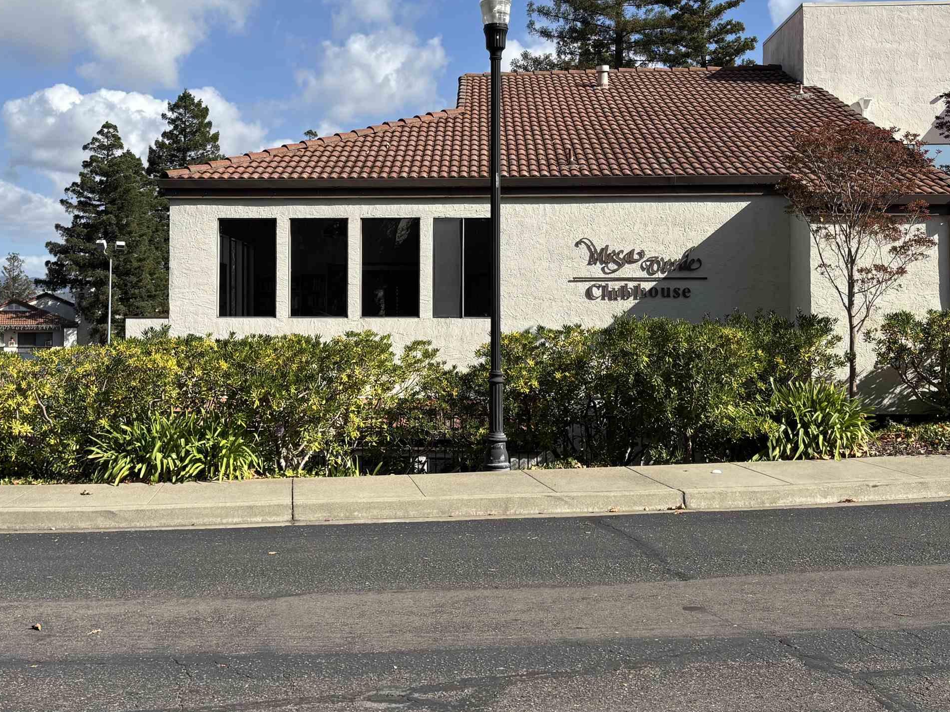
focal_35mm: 42
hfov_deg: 44.7
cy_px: 270
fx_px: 1153
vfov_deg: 34.2
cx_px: 412
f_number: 1.6
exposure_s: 1/3534
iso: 50
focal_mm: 5.96
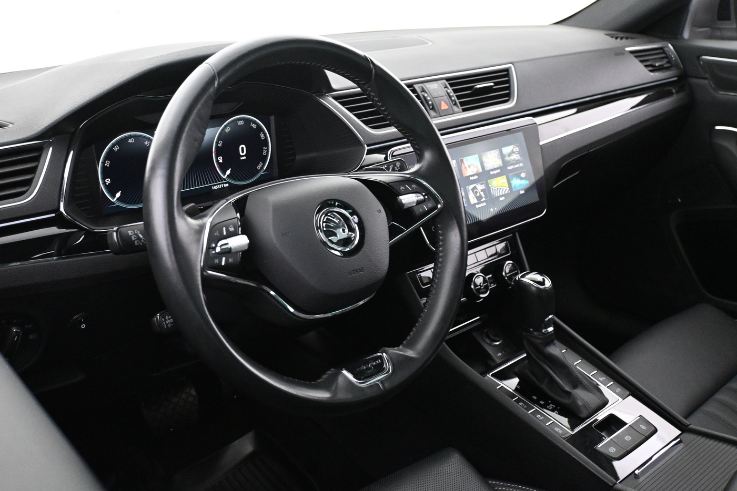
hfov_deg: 51.4
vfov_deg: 35.7
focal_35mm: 37
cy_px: 234
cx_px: 320
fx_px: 763
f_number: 4
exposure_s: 1/30
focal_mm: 21.5
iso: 4000
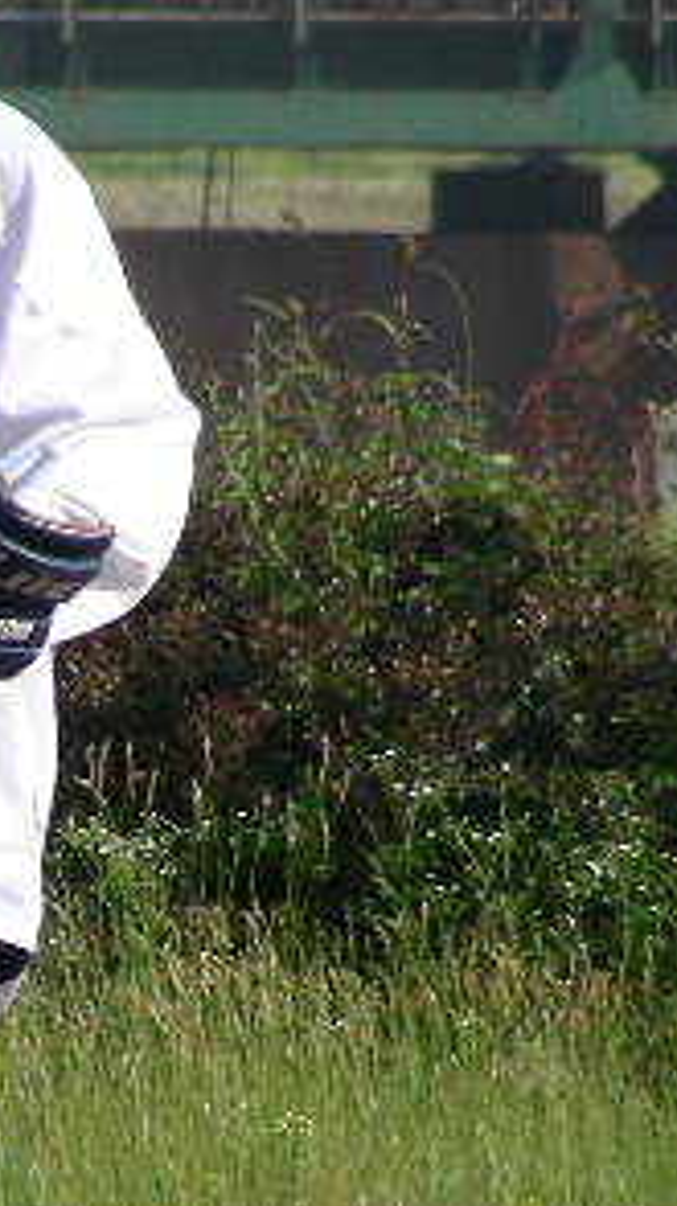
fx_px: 28836
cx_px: -242
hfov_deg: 1.3
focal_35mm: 902
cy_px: 874
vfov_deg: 2.4
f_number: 4
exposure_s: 1/280
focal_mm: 63.3
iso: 50
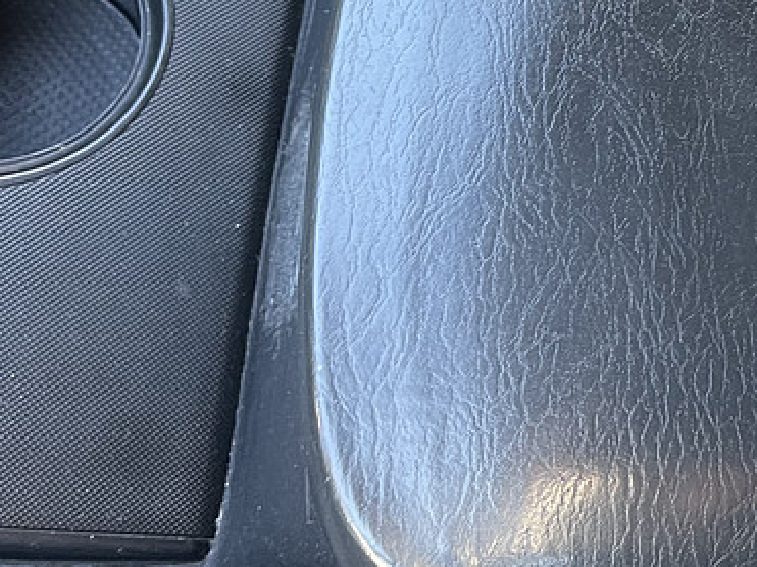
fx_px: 1508
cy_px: 67
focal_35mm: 69
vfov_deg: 20.9
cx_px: 947
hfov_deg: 24.9
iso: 160
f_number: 1.6
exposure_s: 1/60
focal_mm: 5.1
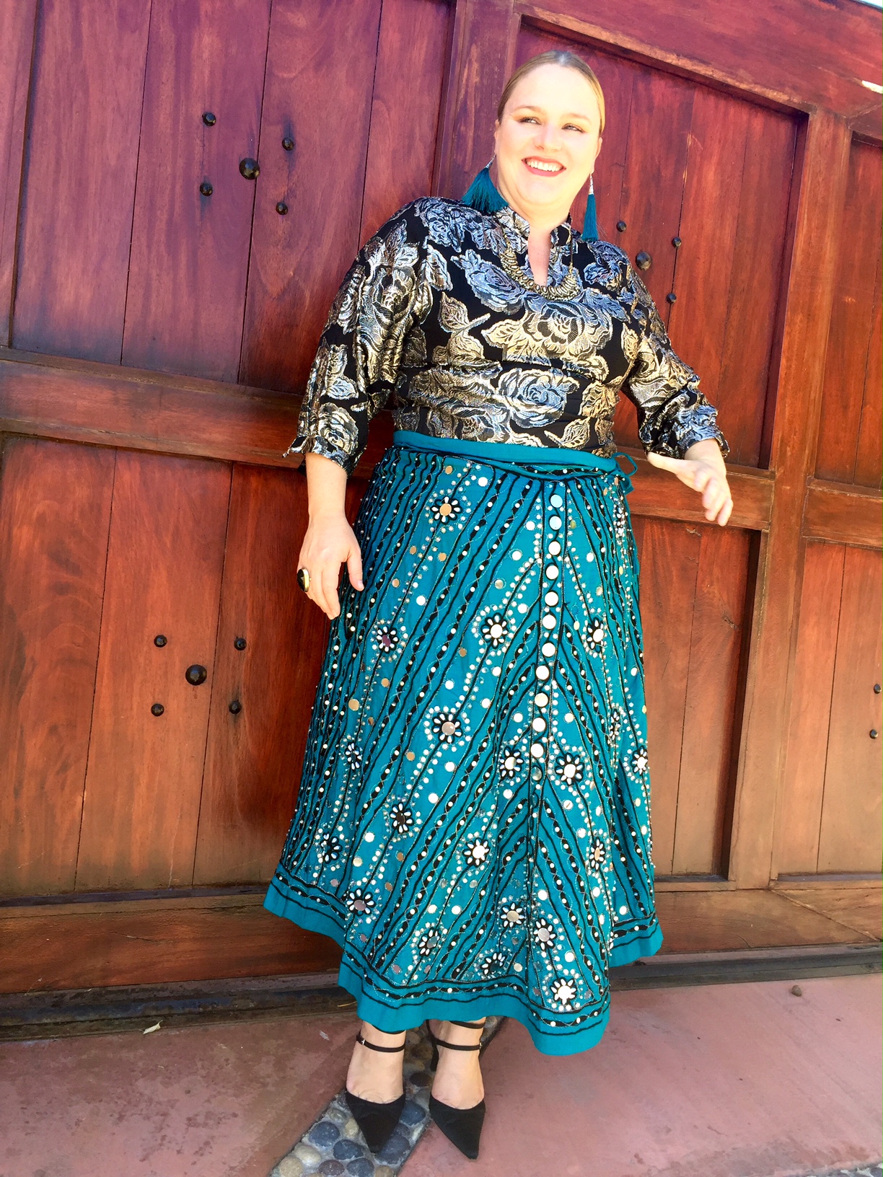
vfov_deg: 61.7
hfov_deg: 48.2
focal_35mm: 29
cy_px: 588
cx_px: 442
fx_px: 986
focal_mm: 4.15
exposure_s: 1/186
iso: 32
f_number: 2.2
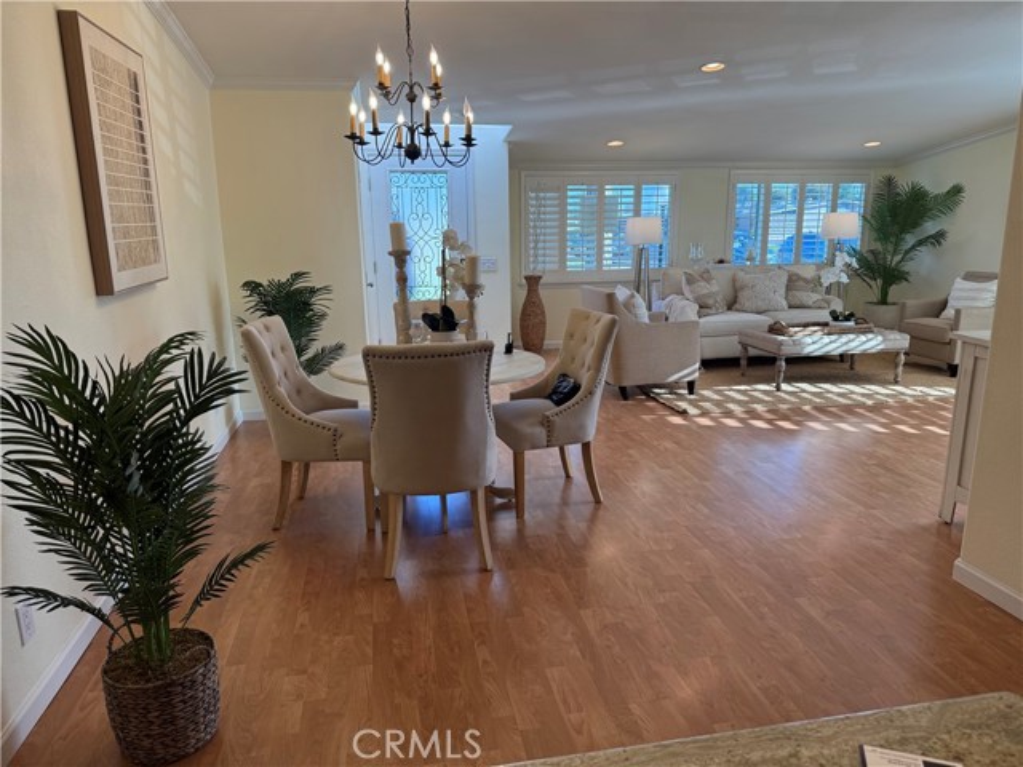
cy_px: 384
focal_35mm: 24
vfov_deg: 56.8
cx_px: 512
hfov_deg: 71.6
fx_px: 709
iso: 100
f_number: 1.78
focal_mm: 6.76
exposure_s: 1/225
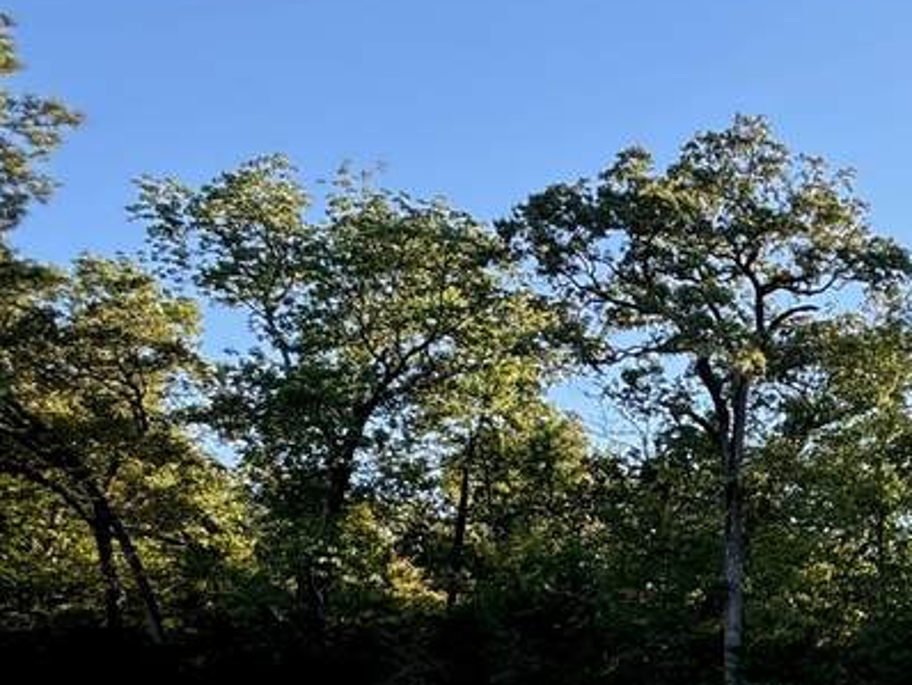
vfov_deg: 30.7
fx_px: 1186
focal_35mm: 45
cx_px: 1242
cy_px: 628
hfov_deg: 30.8
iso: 40
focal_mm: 2.22
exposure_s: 1/203
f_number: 2.2
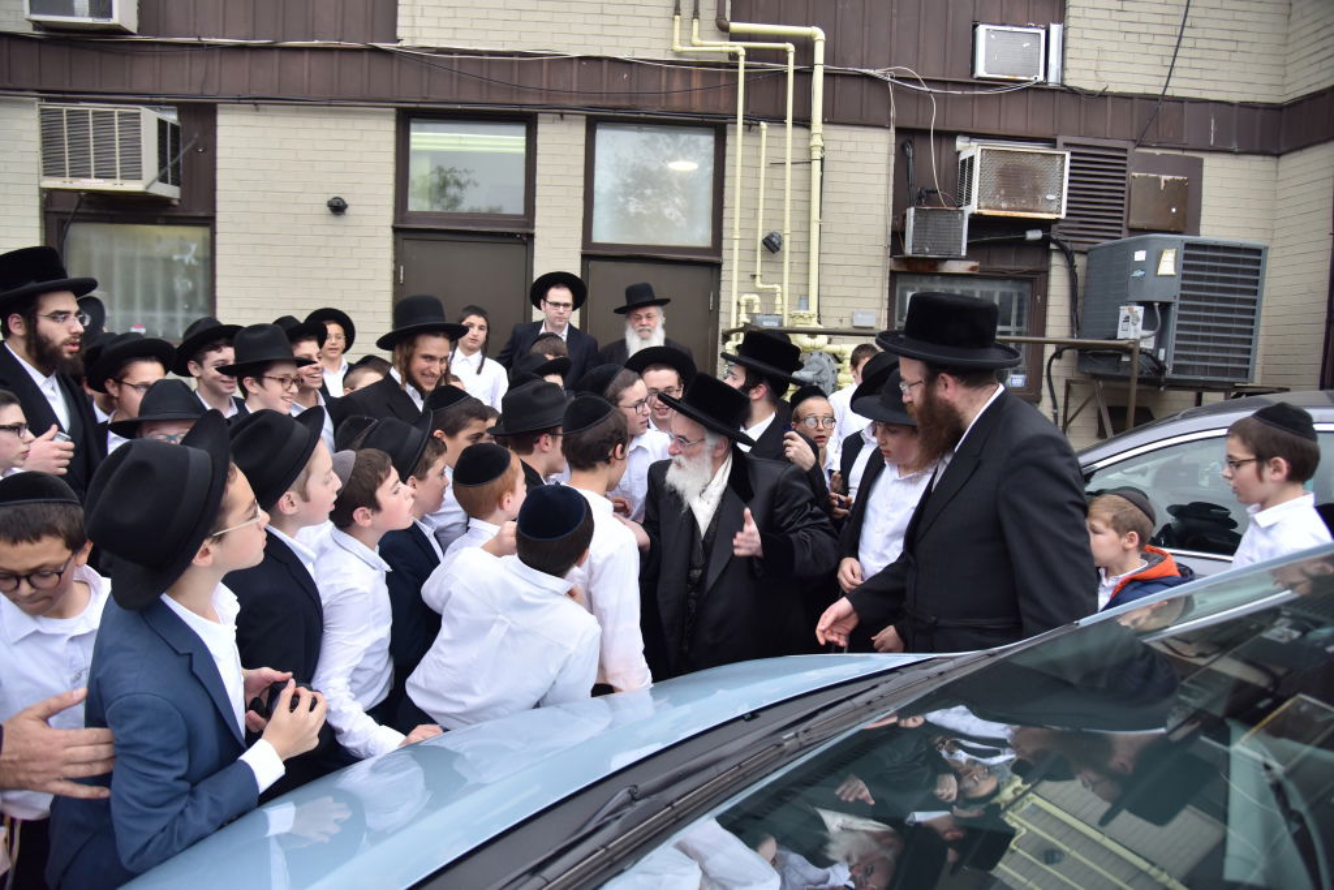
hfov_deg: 73.7
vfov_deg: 53.1
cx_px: 667
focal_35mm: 24
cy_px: 445
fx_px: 889
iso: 250
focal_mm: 24
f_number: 4
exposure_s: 1/200
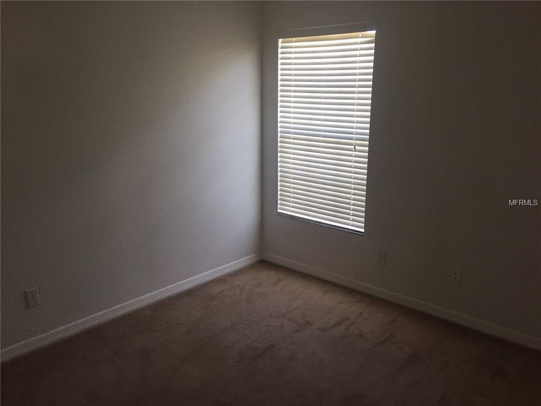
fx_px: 453
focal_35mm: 29
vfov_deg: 48.2
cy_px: 203
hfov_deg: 61.7
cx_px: 270
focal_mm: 4.15
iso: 40
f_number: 2.2
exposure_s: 1/30
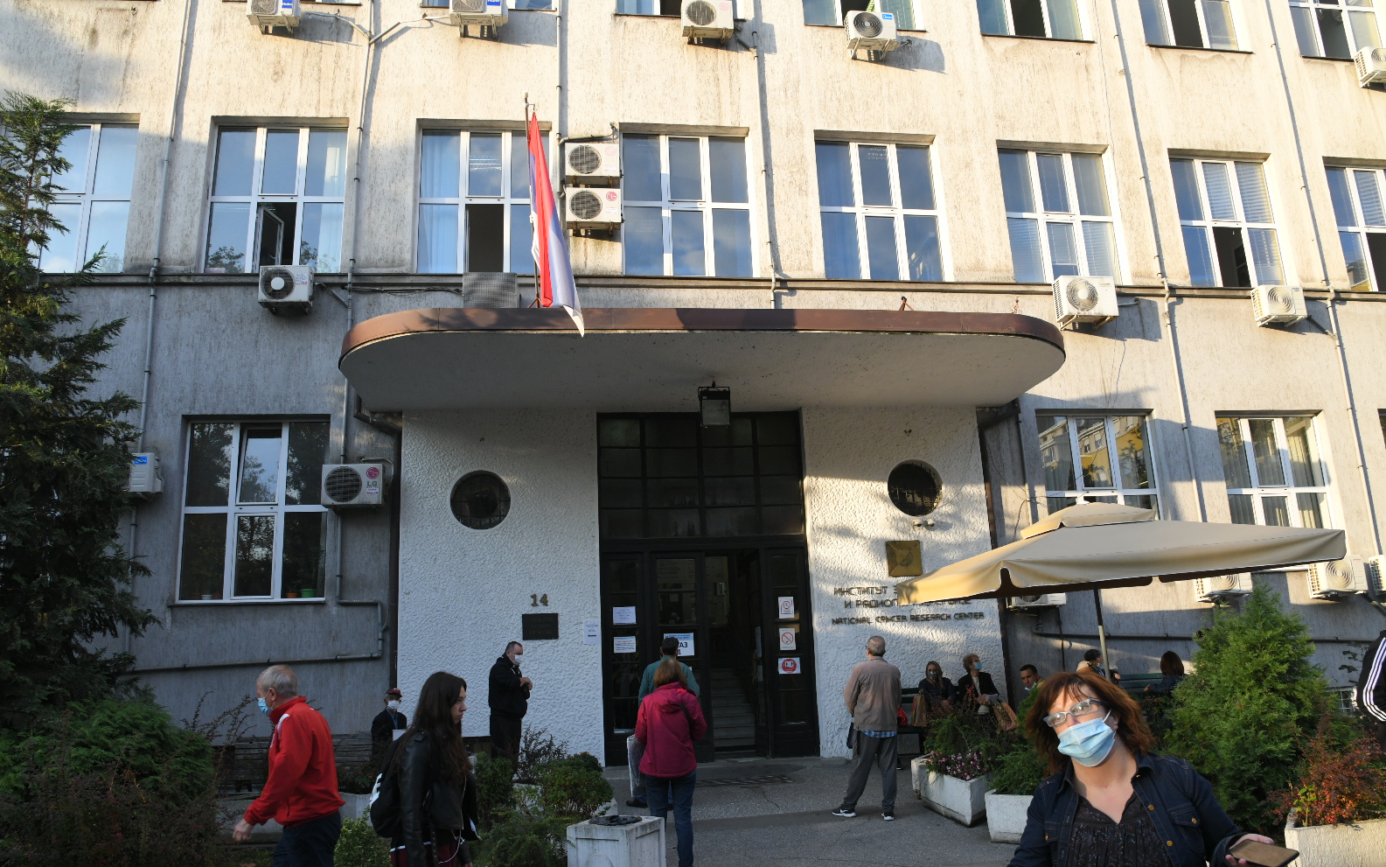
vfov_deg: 49.3
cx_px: 699
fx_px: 944
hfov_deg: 72.5
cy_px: 453
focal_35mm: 25
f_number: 10
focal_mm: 24
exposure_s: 1/400
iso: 1250
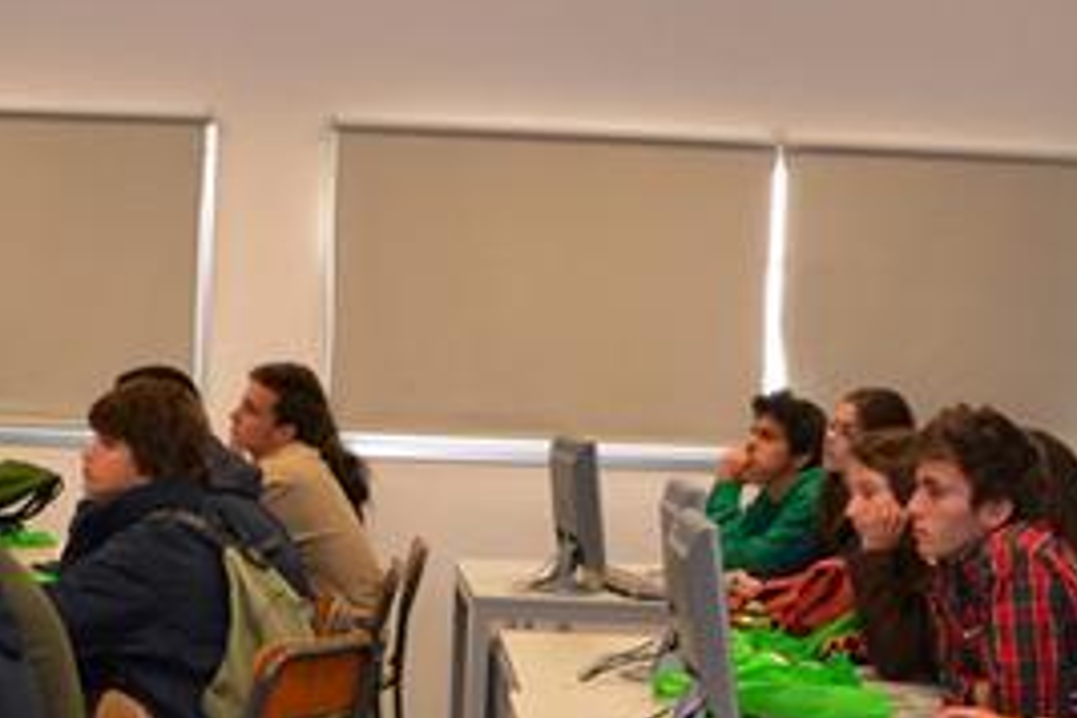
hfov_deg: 24.9
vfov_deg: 16.8
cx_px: 319
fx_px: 2423
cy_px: 446
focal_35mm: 81
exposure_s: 1/60
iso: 1000
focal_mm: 18
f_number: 3.5
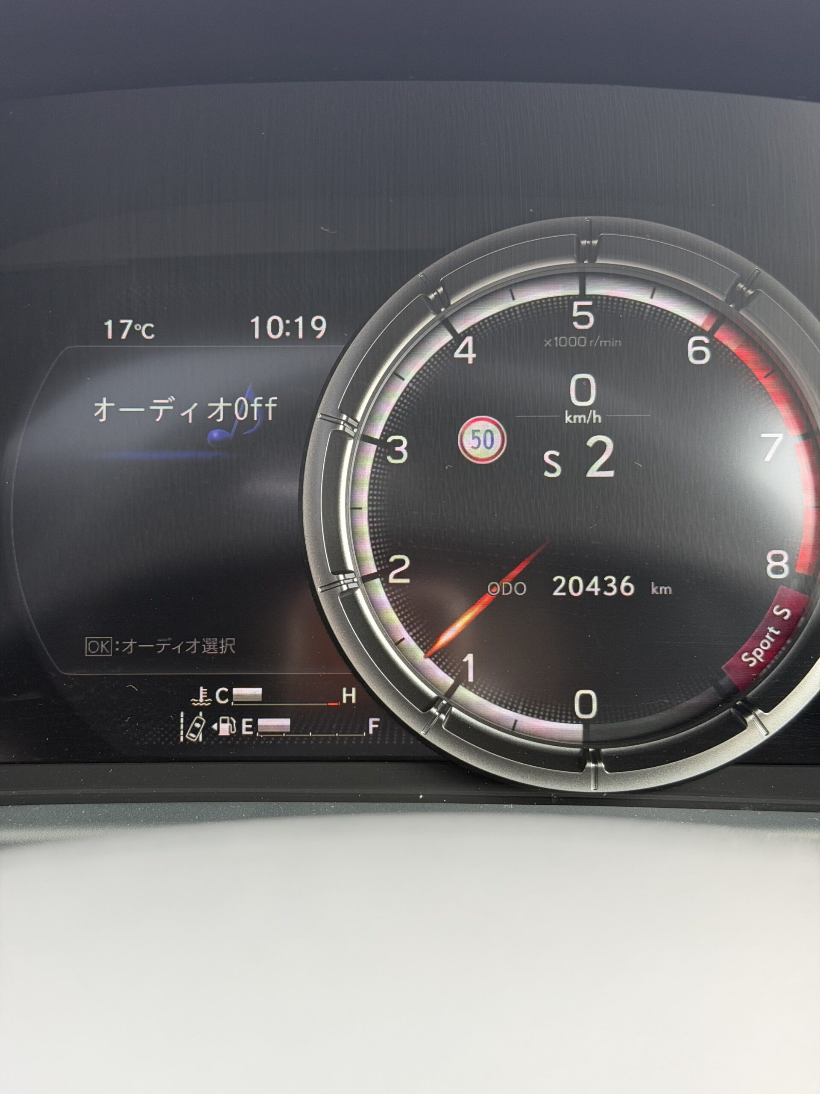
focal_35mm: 48
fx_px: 1516
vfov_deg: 39.7
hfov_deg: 30.3
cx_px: 410
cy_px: 547
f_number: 1.78
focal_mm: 6.76
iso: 100
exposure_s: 1/80
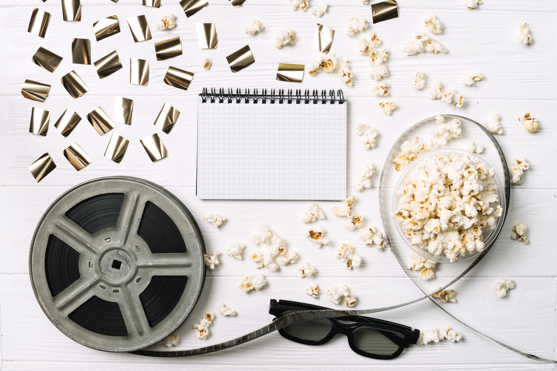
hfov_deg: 39.6
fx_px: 774
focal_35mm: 50
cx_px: 278
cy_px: 186
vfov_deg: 27.0
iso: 100
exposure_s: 1/160
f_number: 8
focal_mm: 50
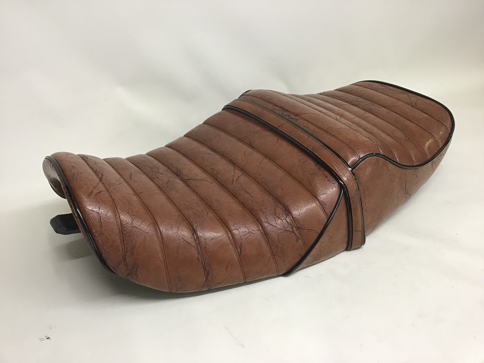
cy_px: 182
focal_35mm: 31
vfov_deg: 45.4
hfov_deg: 58.4
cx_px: 242
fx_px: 433
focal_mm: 3.3
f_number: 2.4
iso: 50
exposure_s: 1/30
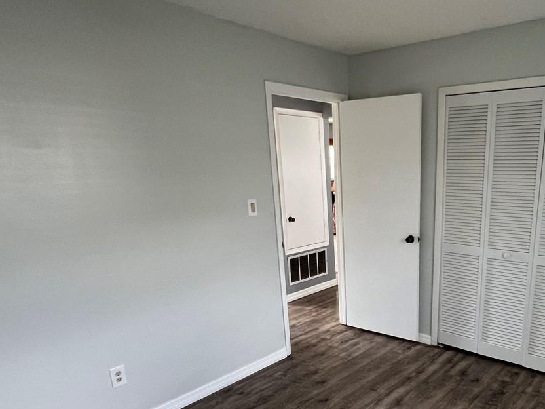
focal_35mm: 25
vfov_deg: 53.4
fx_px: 394
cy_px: 285
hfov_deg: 66.7
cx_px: 381
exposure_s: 1/99
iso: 250
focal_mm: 1.57
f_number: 1.8
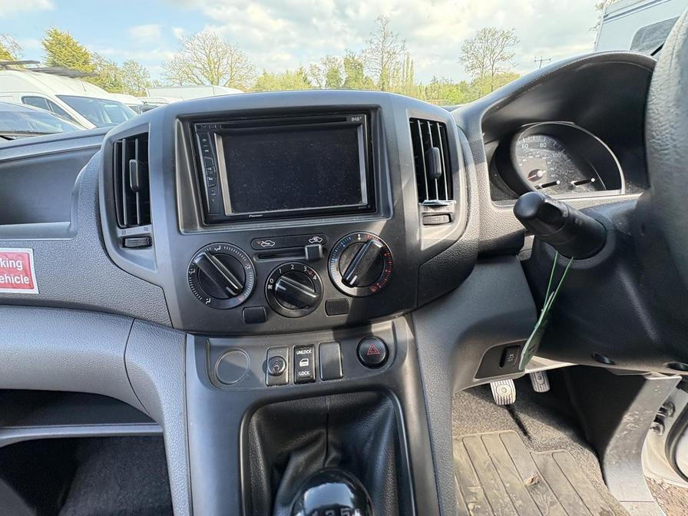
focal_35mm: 14
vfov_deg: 85.7
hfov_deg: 102.1
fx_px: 278
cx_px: 344
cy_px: 258
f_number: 2.2
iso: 125
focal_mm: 2.22
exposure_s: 1/108
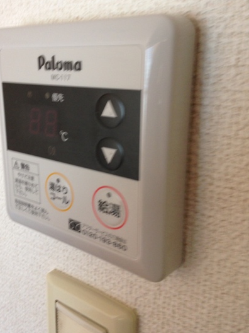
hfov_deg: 35.8
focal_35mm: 40
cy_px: 156
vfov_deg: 46.8
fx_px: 384
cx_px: 99
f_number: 2.4
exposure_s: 1/20
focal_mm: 4.12
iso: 80
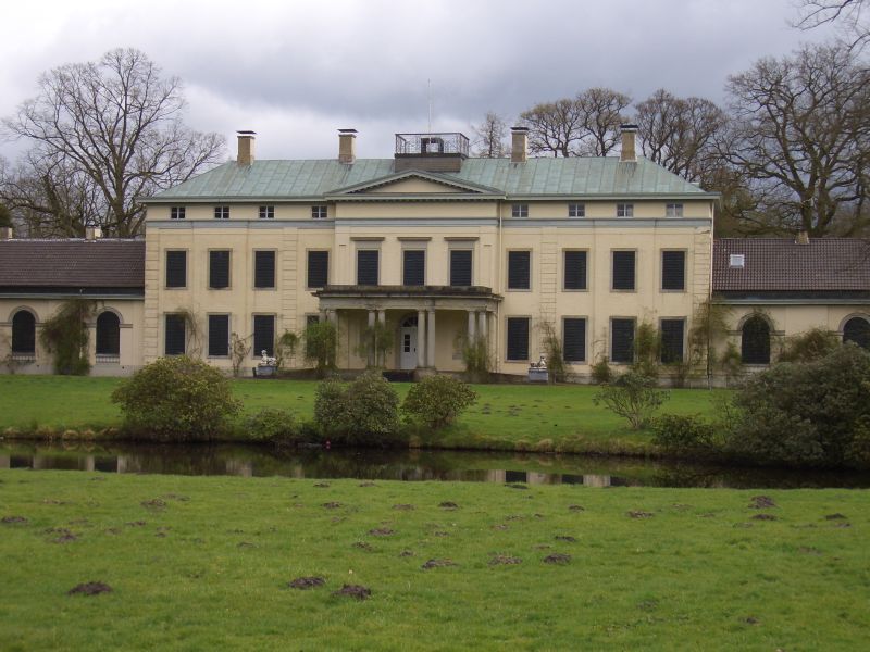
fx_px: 1558
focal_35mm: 62
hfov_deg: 31.2
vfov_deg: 23.7
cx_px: 435
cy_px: 326
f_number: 3.5
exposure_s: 1/400
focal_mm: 10.2
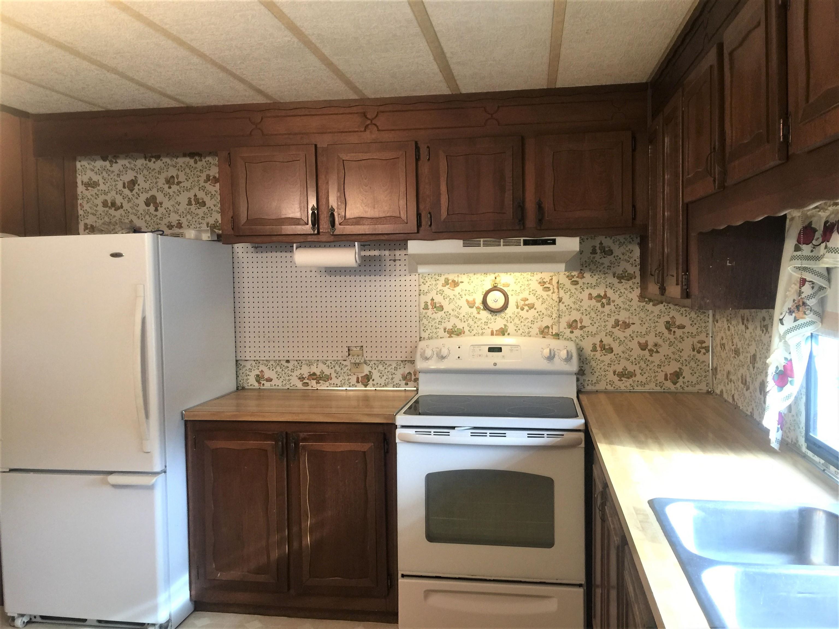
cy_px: 314
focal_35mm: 29
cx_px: 420
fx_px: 703
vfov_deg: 48.2
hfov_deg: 61.7
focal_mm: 4.15
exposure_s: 1/15
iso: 50
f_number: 2.2
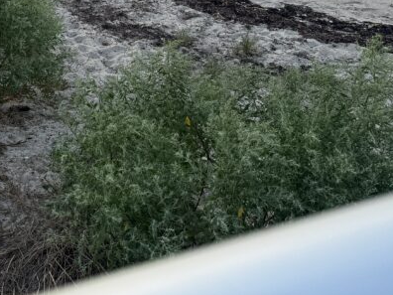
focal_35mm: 62
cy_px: -74
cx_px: 7
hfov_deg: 29.3
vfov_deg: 21.6
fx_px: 704
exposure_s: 1/223
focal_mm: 6.76
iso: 80
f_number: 1.78
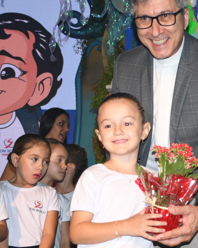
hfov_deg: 16.3
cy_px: 120
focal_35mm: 94
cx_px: 151
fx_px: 689
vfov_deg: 20.4
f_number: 4.2
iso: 100
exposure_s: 1/60
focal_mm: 34
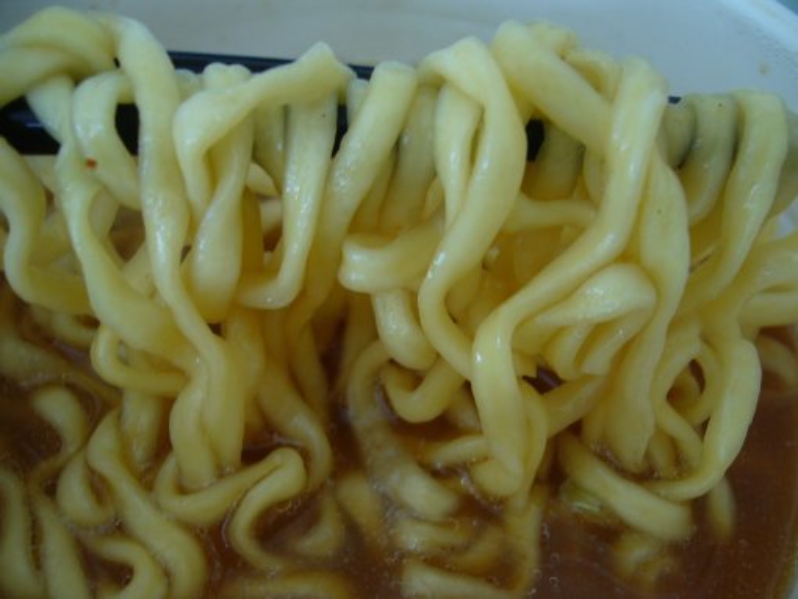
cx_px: 399
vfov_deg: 40.7
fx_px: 807
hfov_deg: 52.6
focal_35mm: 35
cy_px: 300
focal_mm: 5.8
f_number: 2.8
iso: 100
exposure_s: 1/20
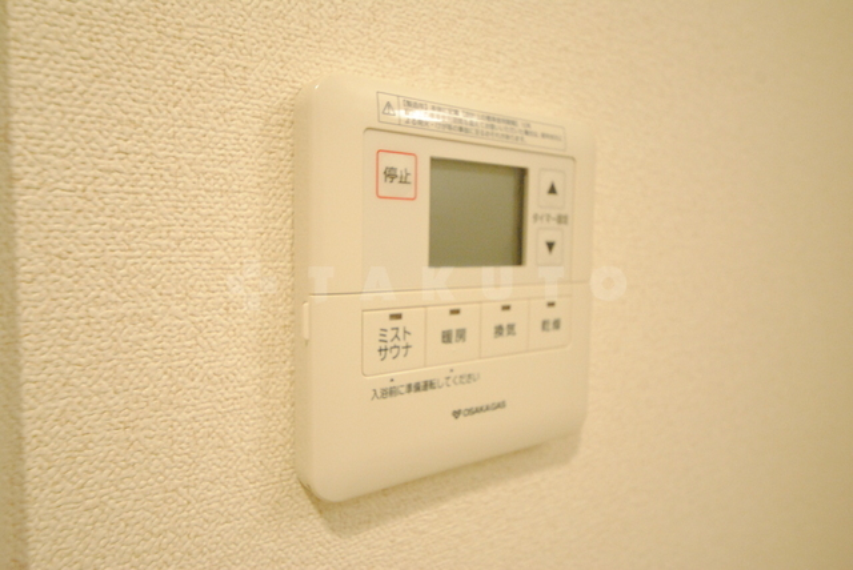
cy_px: 285
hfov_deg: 73.7
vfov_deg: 53.2
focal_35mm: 24
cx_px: 426
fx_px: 569
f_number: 5.6
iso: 1600
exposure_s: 1/50
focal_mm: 16
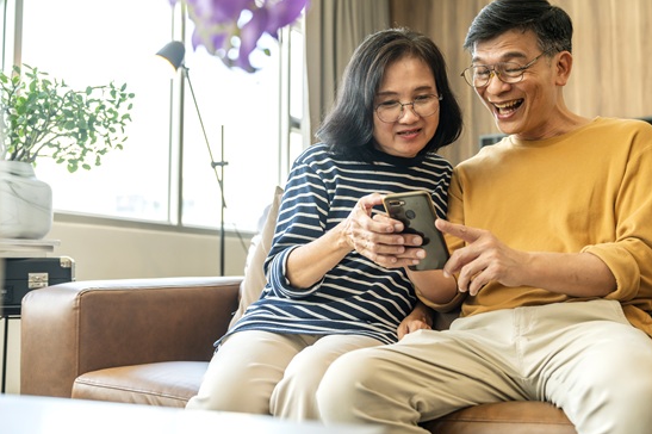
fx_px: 814
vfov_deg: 29.8
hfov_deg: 43.6
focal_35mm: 45
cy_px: 210
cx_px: 353
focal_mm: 41
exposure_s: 1/250
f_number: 3.2
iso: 400
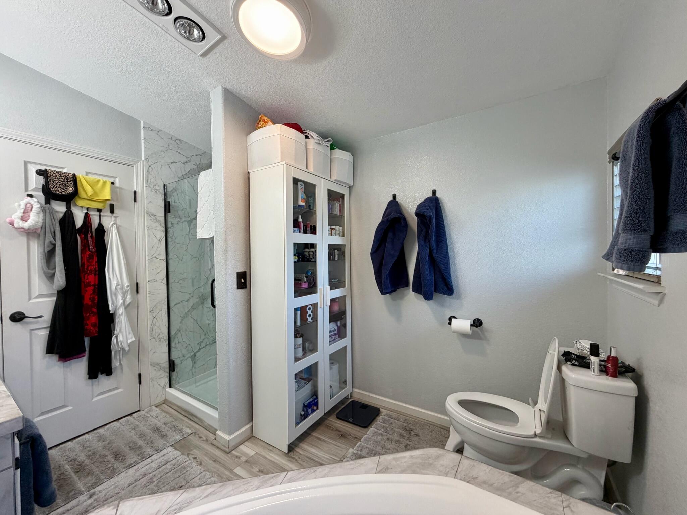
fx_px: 278
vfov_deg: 85.7
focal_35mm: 14
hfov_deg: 102.1
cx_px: 344
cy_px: 258
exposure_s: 1/120
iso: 200
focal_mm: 2.22
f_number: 2.2
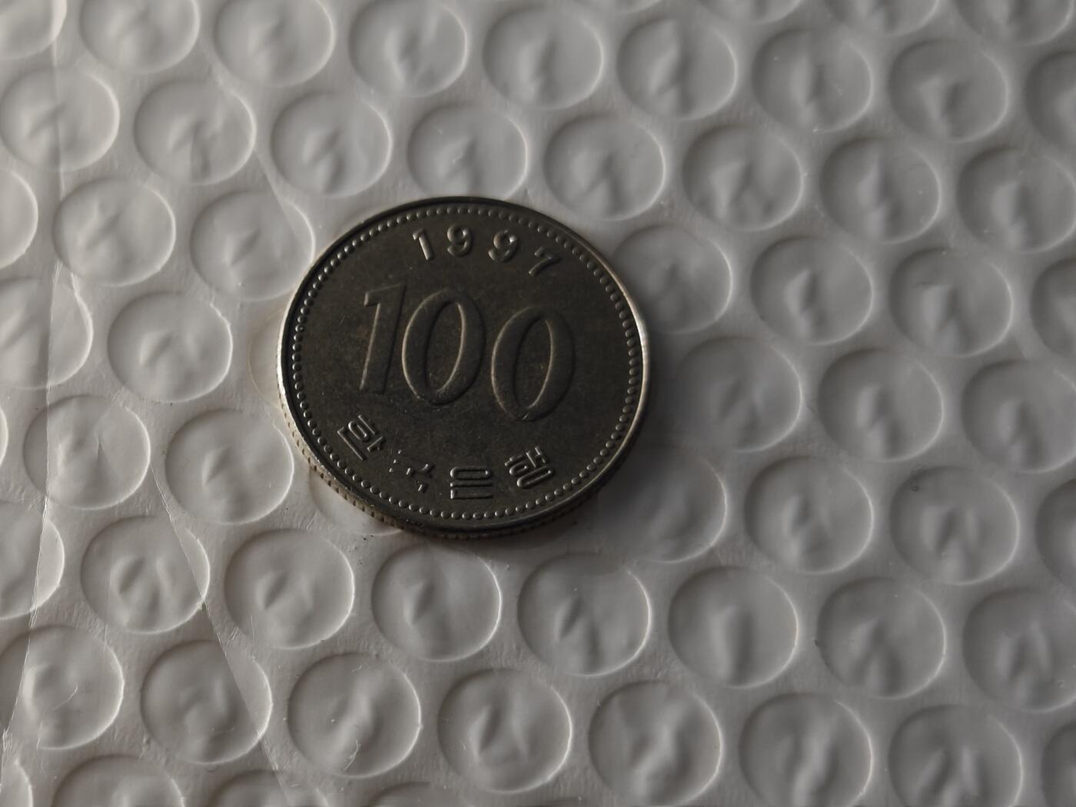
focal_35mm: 75
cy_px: 404
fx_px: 2331
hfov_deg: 26.0
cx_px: 538
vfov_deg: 19.6
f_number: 1.9
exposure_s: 1/100
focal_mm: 8.7
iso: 160
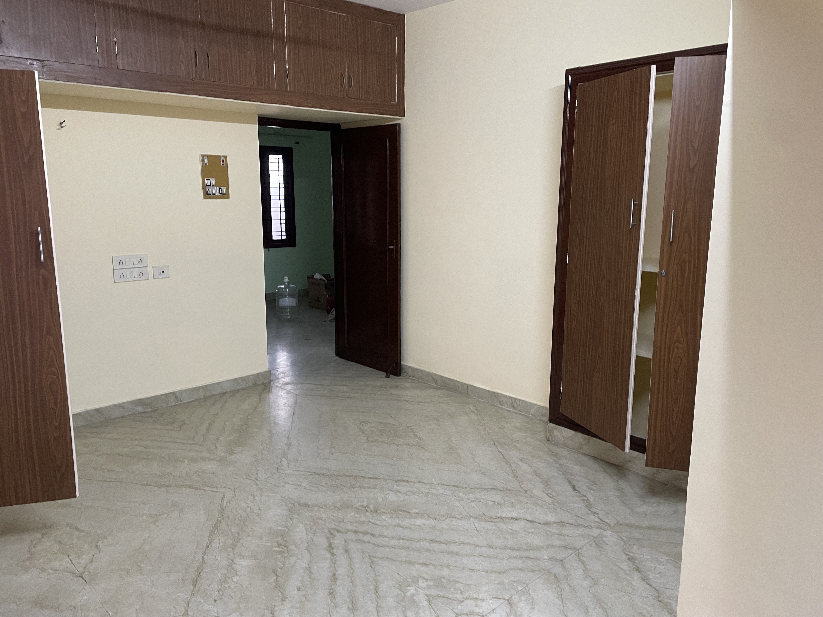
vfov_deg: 53.1
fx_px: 618
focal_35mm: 26
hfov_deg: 67.3
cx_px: 412
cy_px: 308
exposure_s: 1/50
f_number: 1.6
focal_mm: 4.2
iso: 200
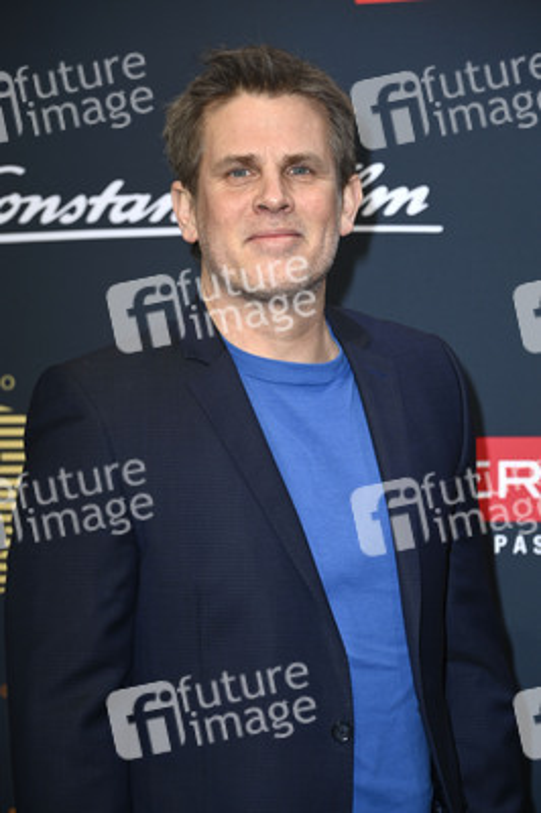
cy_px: 406
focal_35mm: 116
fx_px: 2619
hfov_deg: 11.8
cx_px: 270
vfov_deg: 17.7
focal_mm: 116
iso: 320
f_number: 5.6
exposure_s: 1/250
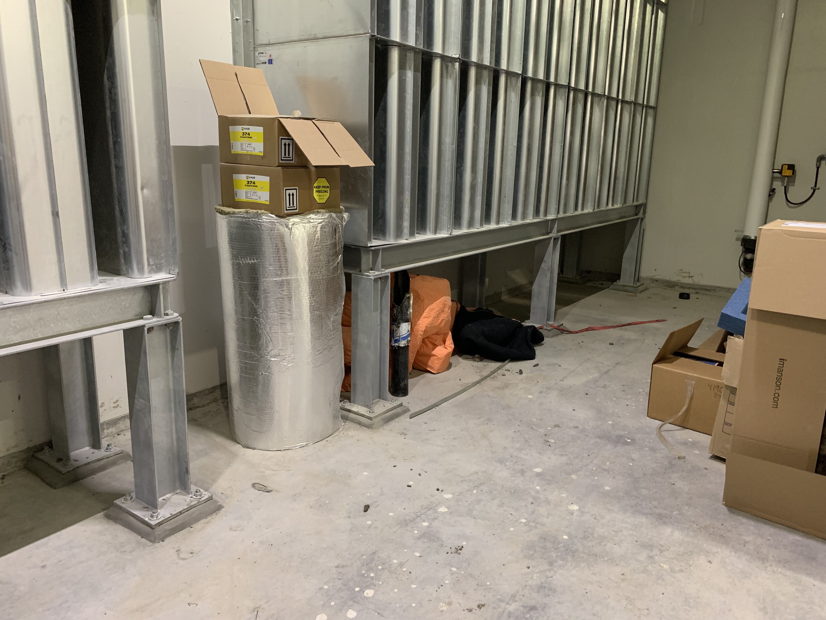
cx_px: 413
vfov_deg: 53.1
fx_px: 620
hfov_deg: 67.3
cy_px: 310
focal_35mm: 26
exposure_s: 1/60
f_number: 1.8
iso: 320
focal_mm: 4.25
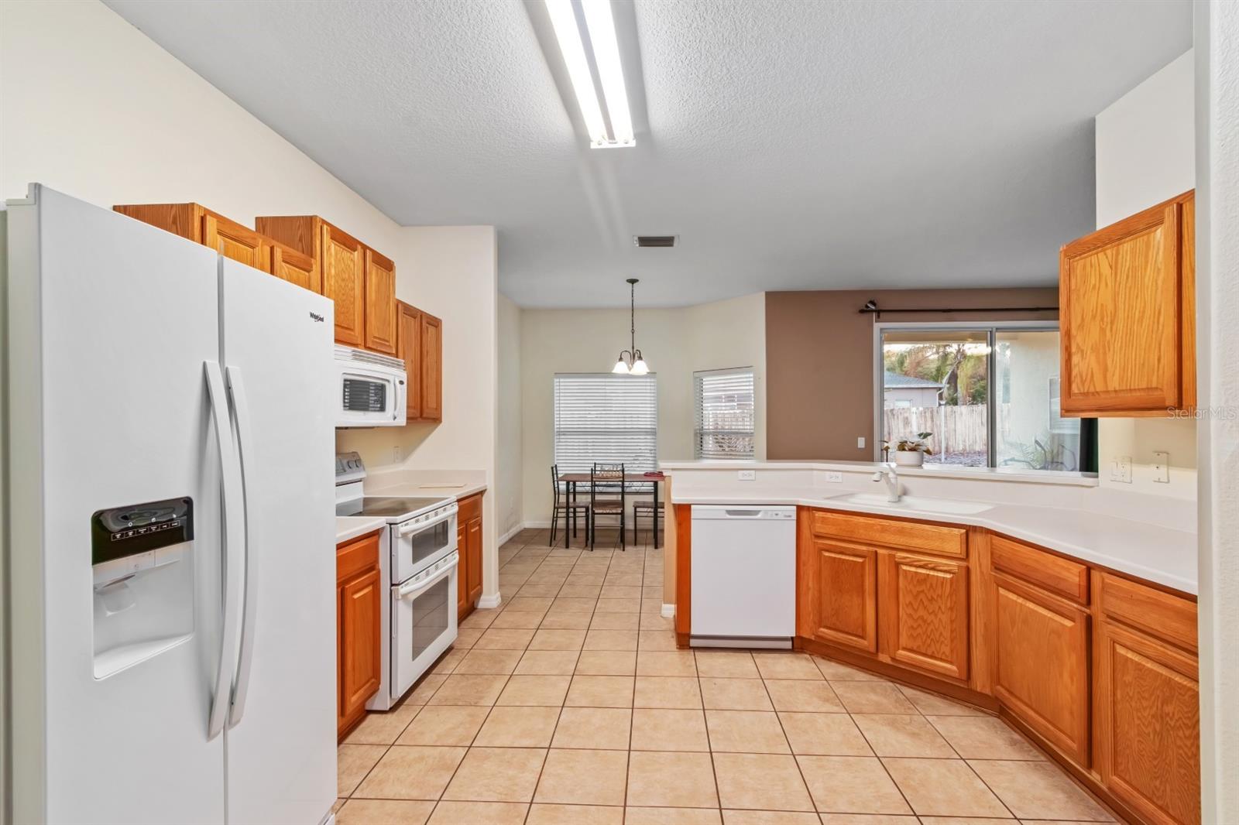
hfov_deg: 100.4
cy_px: 412
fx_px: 516
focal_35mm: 15
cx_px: 620
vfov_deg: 77.3
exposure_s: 1/2
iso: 250
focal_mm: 10
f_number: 9
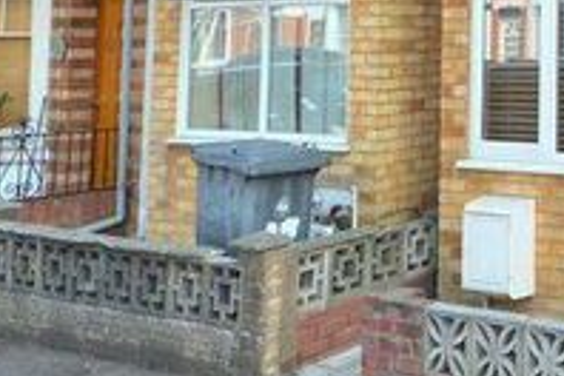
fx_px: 830
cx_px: 778
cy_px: -87
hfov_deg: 28.7
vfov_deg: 23.2
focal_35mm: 53
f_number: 7.1
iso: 400
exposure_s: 1/200
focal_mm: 10
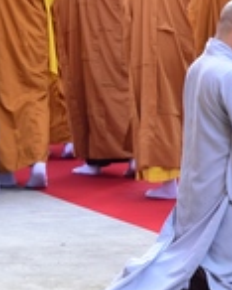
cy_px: 18
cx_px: 480
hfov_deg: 6.9
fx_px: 1861
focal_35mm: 217
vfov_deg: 8.9
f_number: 7.1
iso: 500
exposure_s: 1/125
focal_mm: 52
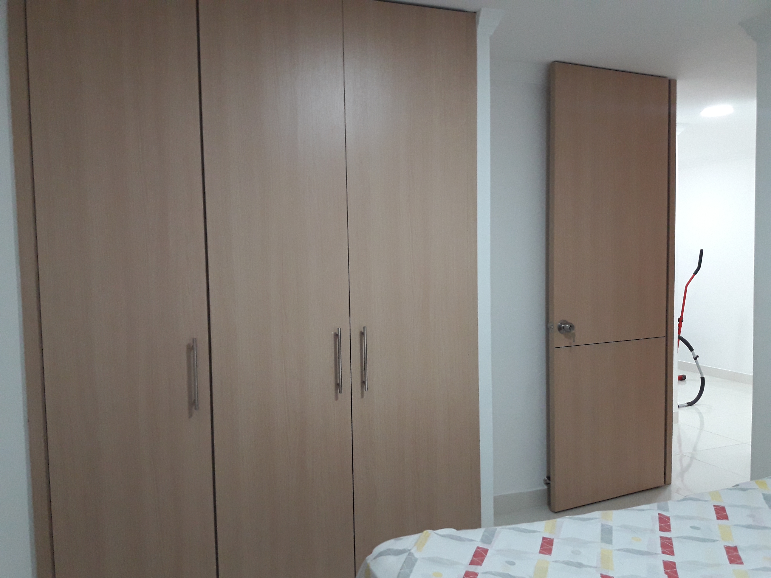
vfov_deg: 49.7
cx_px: 386
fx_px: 624
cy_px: 289
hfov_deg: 63.4
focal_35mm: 28
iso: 160
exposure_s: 1/40
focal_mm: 3.7
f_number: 1.9
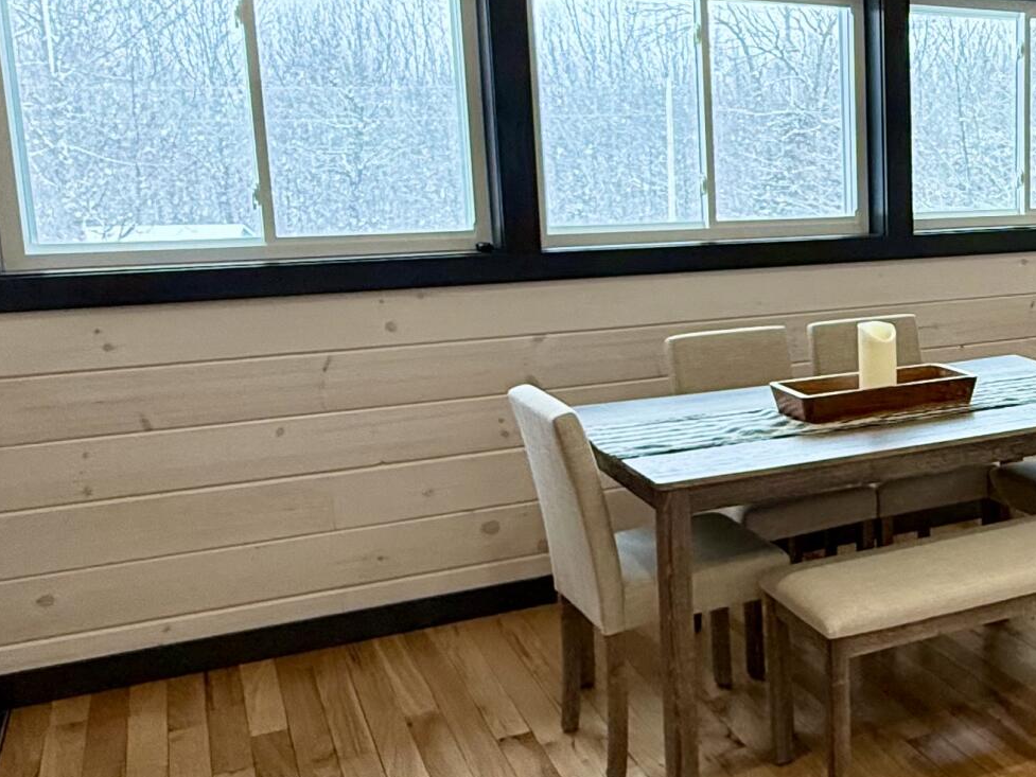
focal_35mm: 43
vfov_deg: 33.6
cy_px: 349
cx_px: 1054
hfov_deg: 38.5
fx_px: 1287
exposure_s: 1/120
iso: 200
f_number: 2.2
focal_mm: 2.22
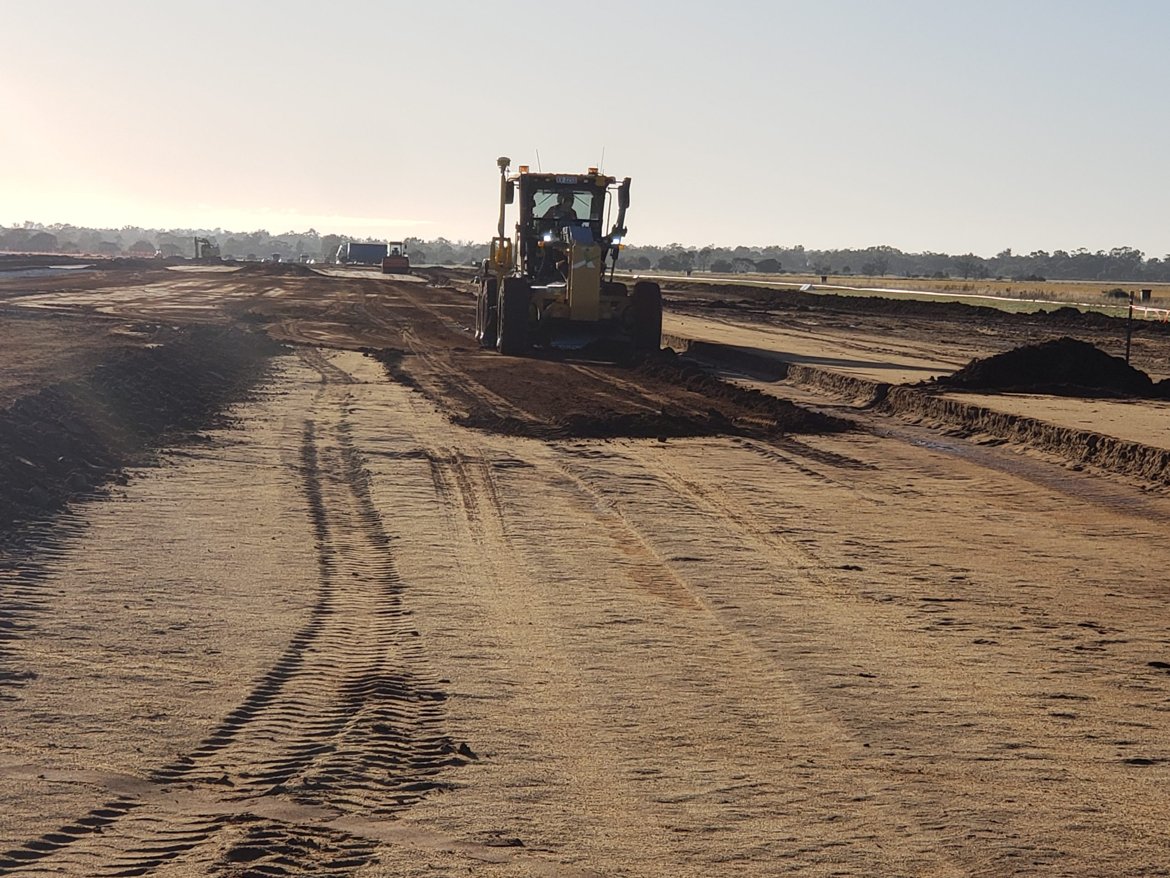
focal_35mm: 52
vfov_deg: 28.0
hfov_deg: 36.8
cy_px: 439
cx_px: 585
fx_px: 1758
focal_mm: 6
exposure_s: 1/1108
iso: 32
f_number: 2.4
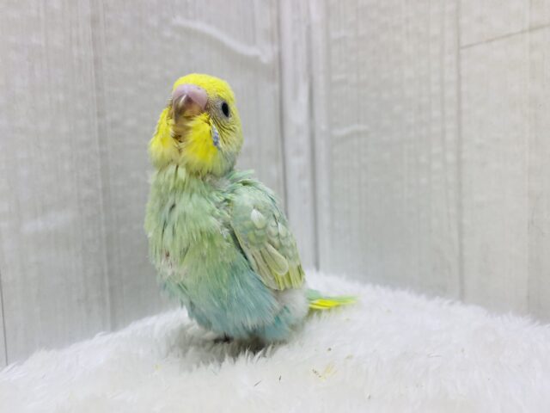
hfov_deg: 69.4
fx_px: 397
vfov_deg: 54.9
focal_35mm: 25
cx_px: 275
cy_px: 206
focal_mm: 4.25
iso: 100
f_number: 1.8
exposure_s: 1/100
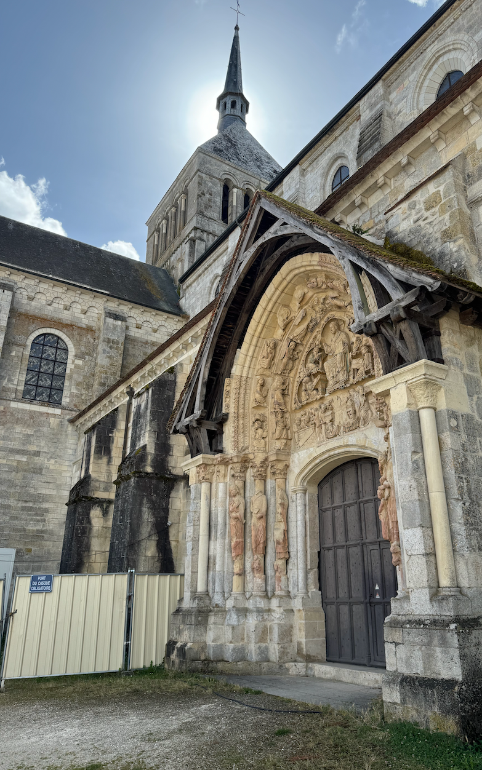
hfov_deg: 47.4
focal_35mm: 26
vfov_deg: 70.4
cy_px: 377
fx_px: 546
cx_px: 288
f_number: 1.78
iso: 80
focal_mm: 6.76
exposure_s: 1/2833
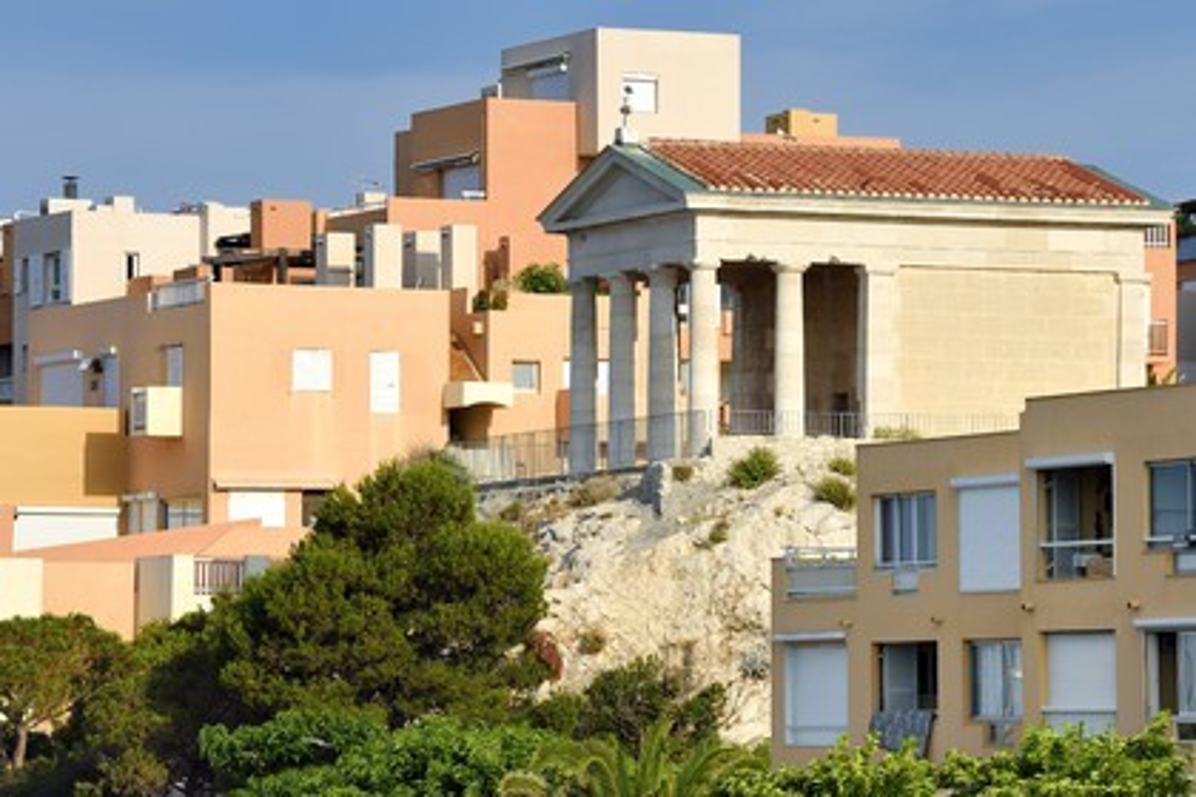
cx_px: 598
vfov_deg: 6.9
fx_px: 6644
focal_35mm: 200
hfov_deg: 10.3
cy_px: 398
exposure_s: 1/640
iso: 200
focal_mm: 200
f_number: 9
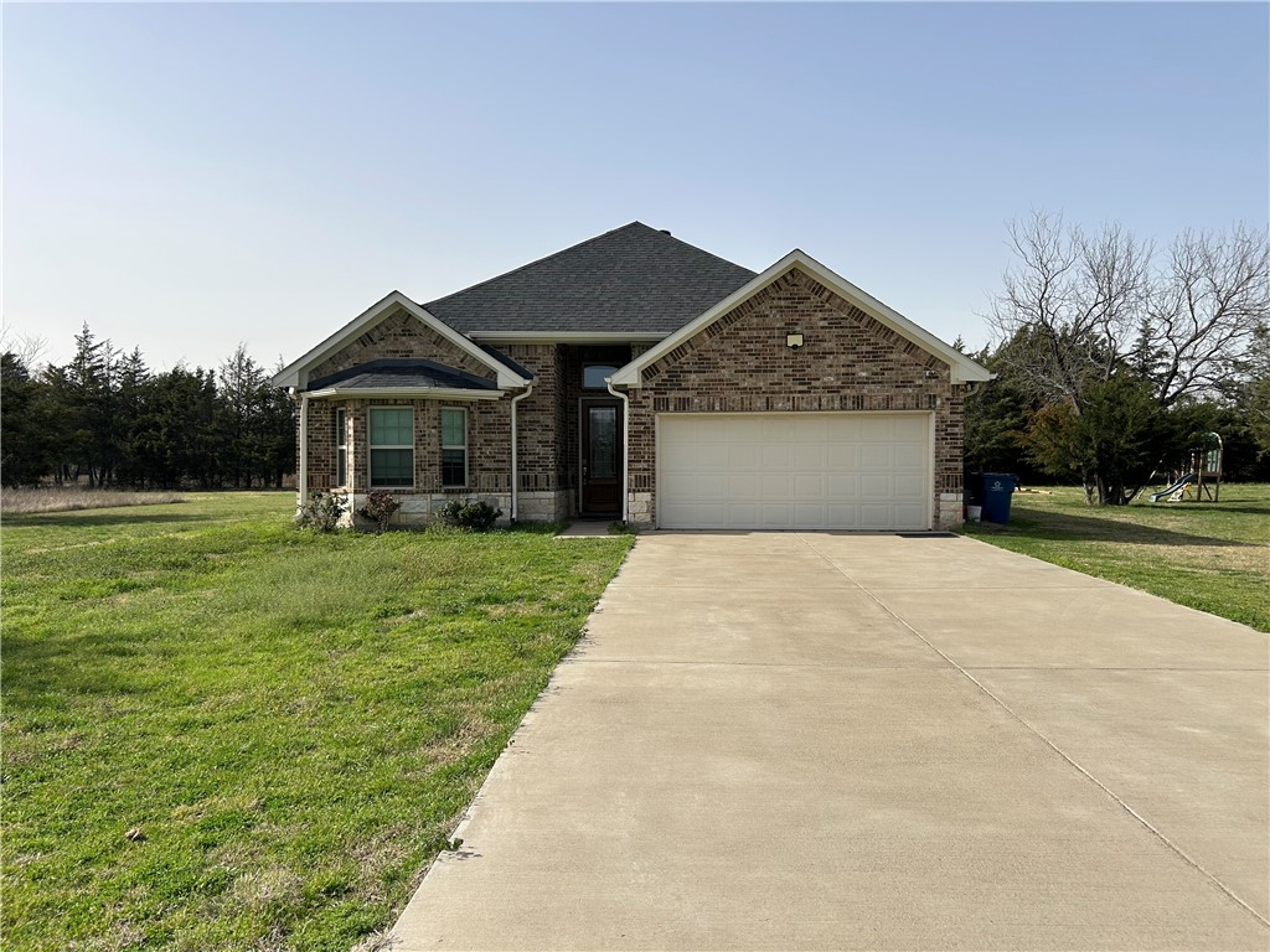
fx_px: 954
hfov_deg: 67.3
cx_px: 635
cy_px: 476
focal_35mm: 26
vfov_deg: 53.1
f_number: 1.5
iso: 50
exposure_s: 1/5076
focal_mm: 5.7
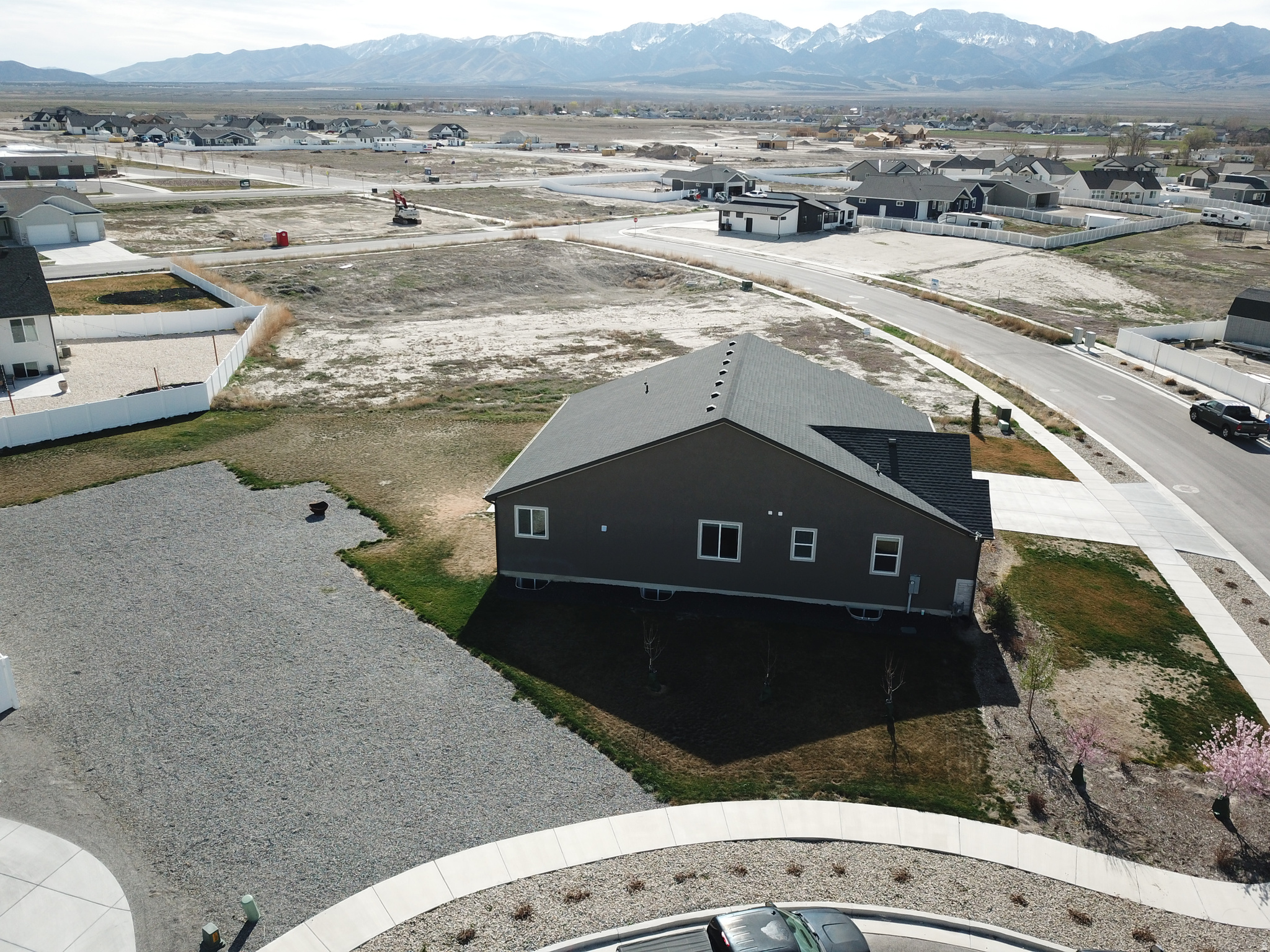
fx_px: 954
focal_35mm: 26
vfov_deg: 53.1
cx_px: 635
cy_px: 476
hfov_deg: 67.3
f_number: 2.2
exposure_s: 1/1267
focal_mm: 4.73
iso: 100
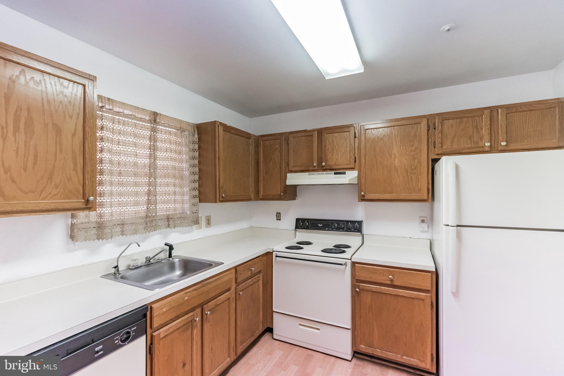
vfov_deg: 77.3
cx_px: 282
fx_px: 235
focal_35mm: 15
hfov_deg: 100.4
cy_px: 188
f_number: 4.5
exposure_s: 1/320
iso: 4000
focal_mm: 15
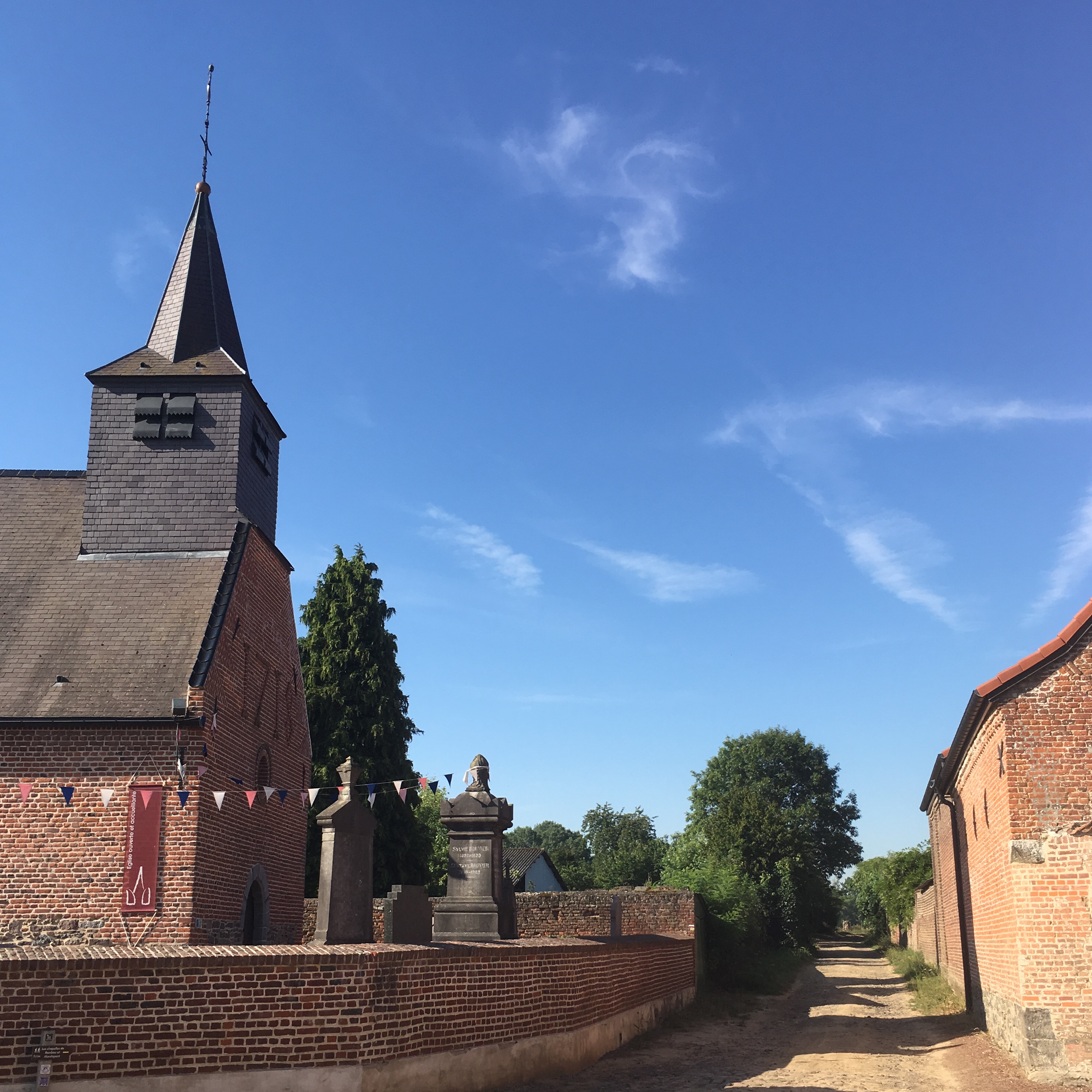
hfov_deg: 47.2
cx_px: 551
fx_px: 1249
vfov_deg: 46.9
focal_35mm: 35
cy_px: 664
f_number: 2.2
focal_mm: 4.15
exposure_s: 1/1115
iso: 25
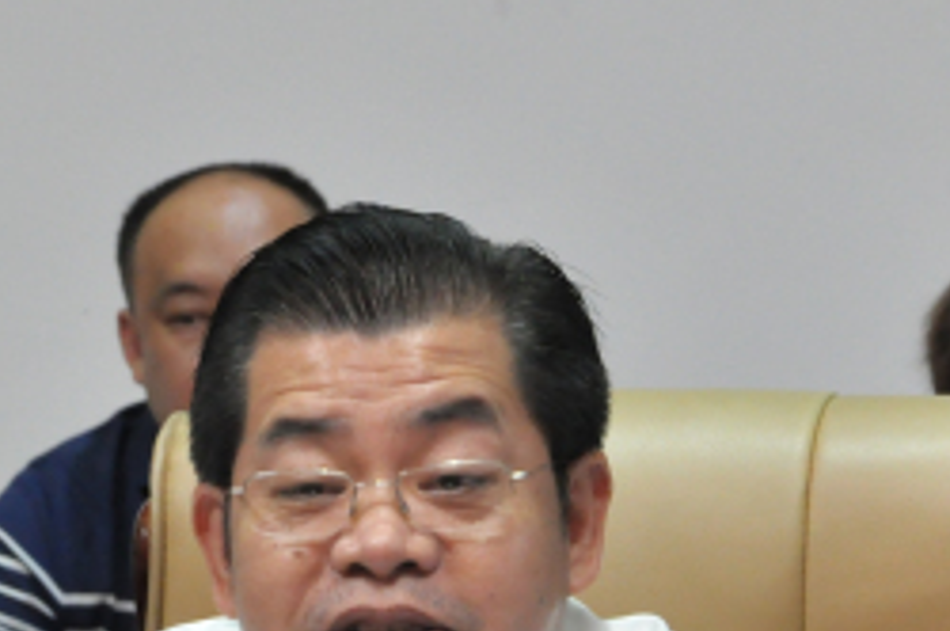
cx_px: 505
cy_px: 836
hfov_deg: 7.9
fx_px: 6878
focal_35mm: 261
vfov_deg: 5.2
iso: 1600
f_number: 8
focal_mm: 58
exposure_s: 1/40
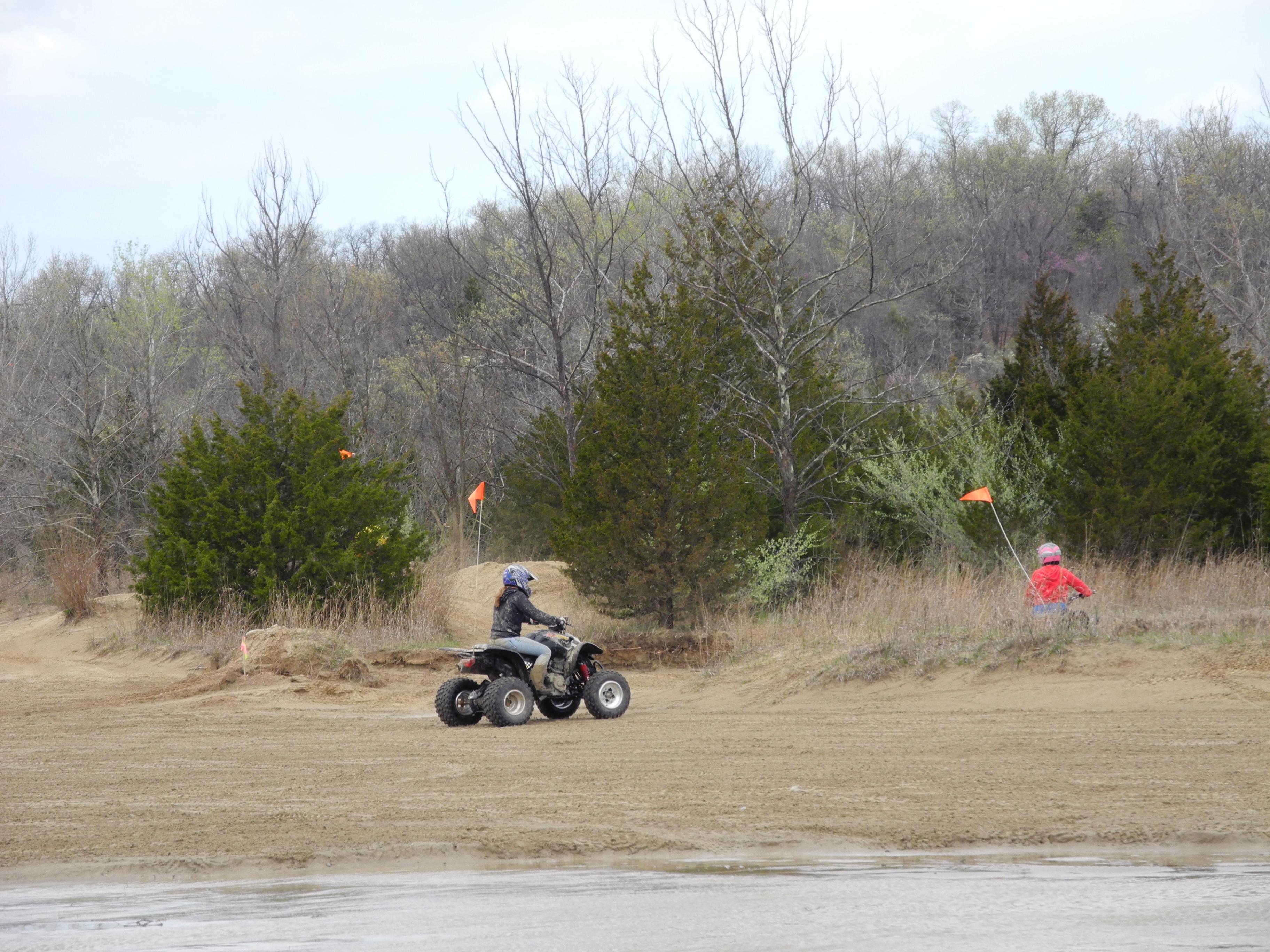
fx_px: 5613
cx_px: 635
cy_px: 476
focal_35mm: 153
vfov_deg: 9.7
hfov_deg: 12.9
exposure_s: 1/500
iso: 193
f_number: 5
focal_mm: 32.6
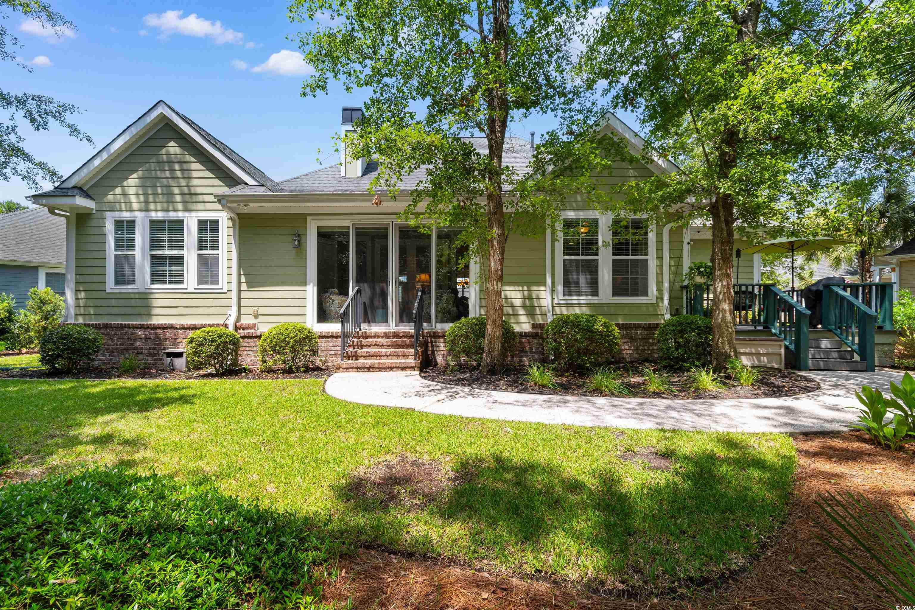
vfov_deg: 77.3
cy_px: 305
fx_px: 381
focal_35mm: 15
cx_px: 458
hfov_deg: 100.4
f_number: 7.1
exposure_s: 1/200
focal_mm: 10
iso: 100
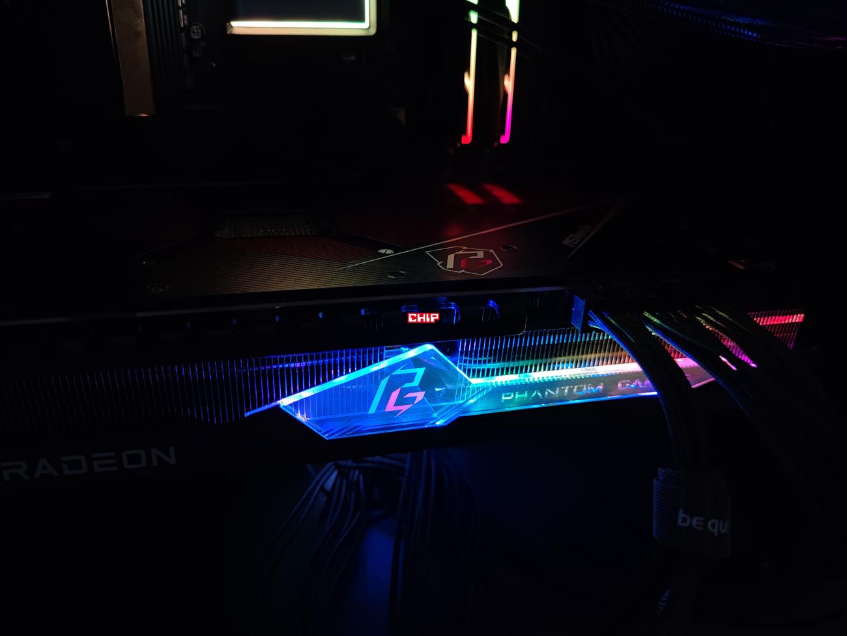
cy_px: 318
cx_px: 424
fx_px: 612
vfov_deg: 54.9
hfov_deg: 69.4
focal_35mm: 25
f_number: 1.85
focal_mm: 6.78
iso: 204
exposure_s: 1/56
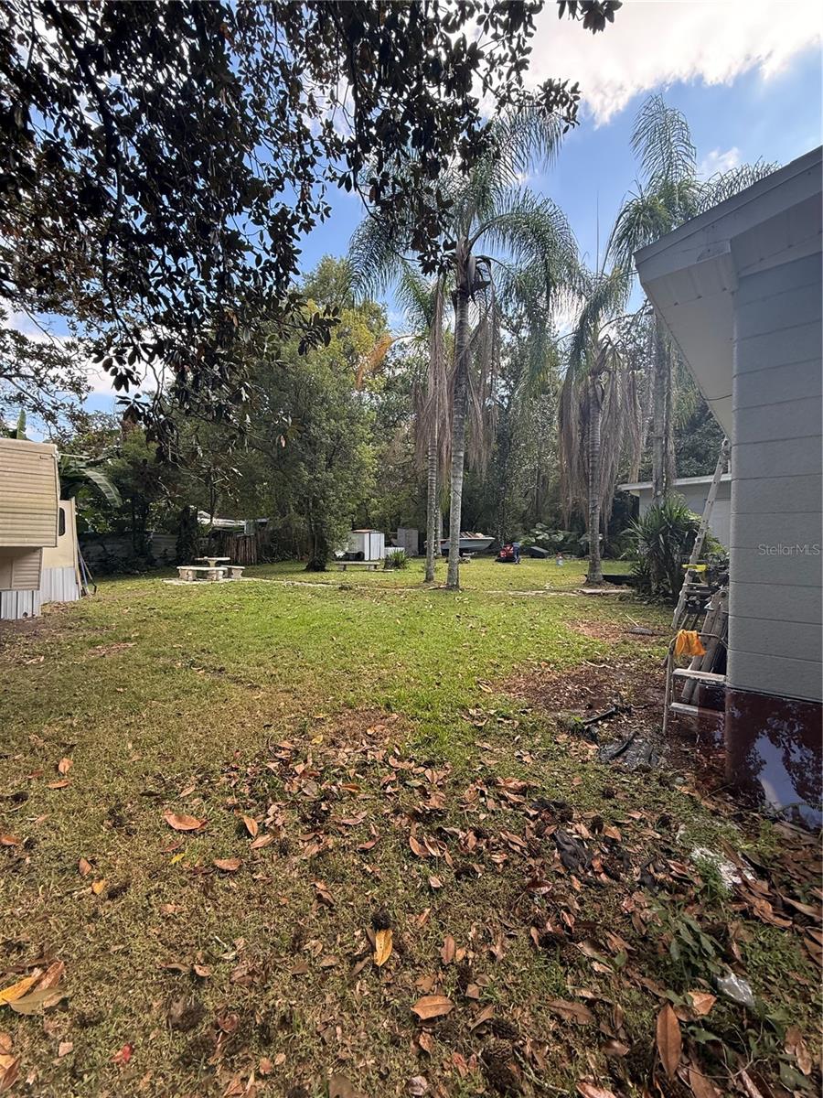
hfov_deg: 85.7
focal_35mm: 14
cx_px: 412
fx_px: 444
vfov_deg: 102.1
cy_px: 549
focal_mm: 2.22
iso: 64
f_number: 2.2
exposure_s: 1/245
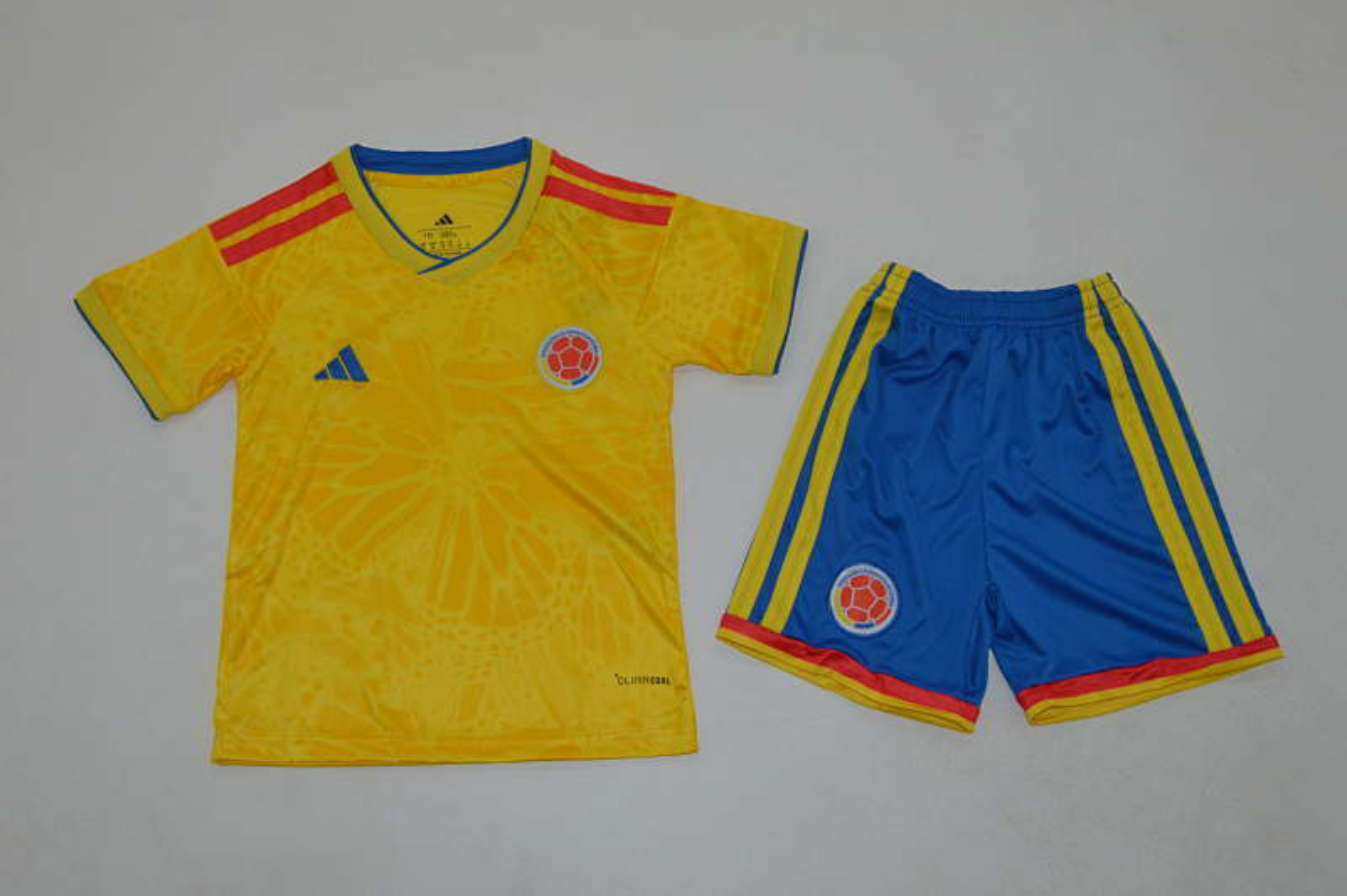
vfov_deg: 36.8
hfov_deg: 53.2
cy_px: 448
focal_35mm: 36
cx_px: 674
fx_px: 1346
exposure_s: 1/200
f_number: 14
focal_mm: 24
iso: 400
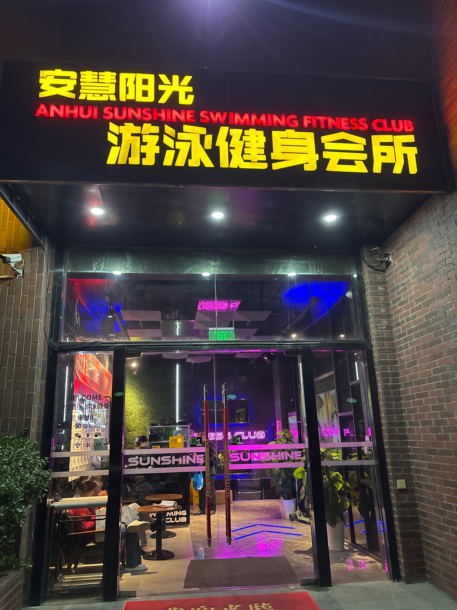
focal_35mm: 26
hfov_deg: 53.1
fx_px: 458
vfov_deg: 67.3
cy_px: 305
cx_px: 228
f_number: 1.6
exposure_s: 1/50
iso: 500
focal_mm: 5.96
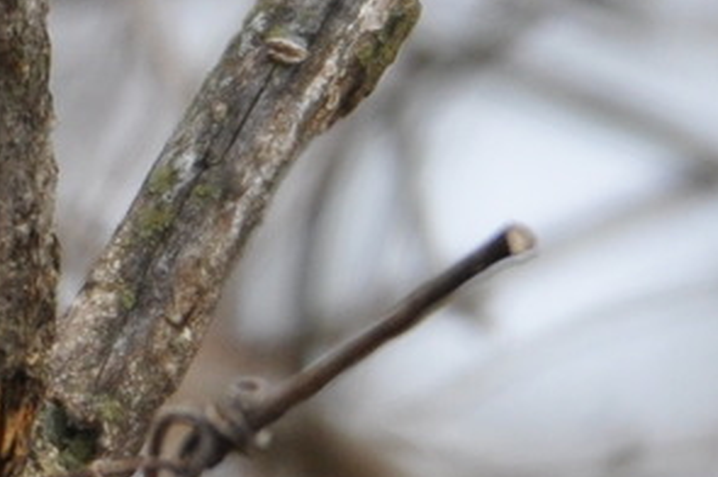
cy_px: 5
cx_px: -286
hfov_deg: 0.4
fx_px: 101085
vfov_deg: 0.3
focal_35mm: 5074
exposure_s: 1/250
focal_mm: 500
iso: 450
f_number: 5.6
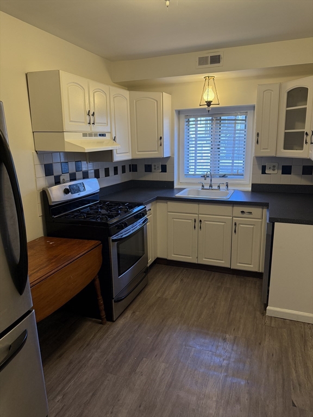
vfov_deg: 71.6
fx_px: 289
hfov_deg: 56.8
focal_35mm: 24
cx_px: 156
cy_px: 208
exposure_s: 1/126
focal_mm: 6.76
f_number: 1.78
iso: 200
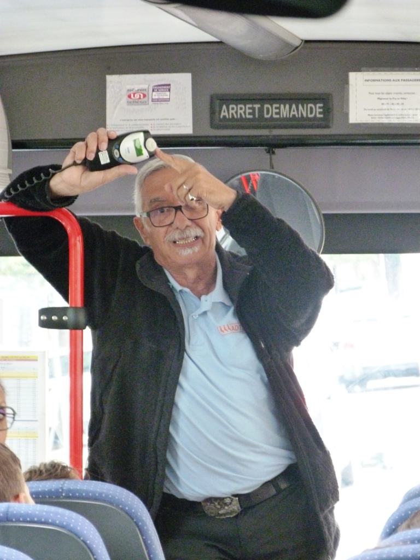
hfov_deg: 5.9
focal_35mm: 253
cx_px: 210
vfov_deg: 7.8
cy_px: 280
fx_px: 4093
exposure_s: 1/30
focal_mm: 45.6
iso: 1000
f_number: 4
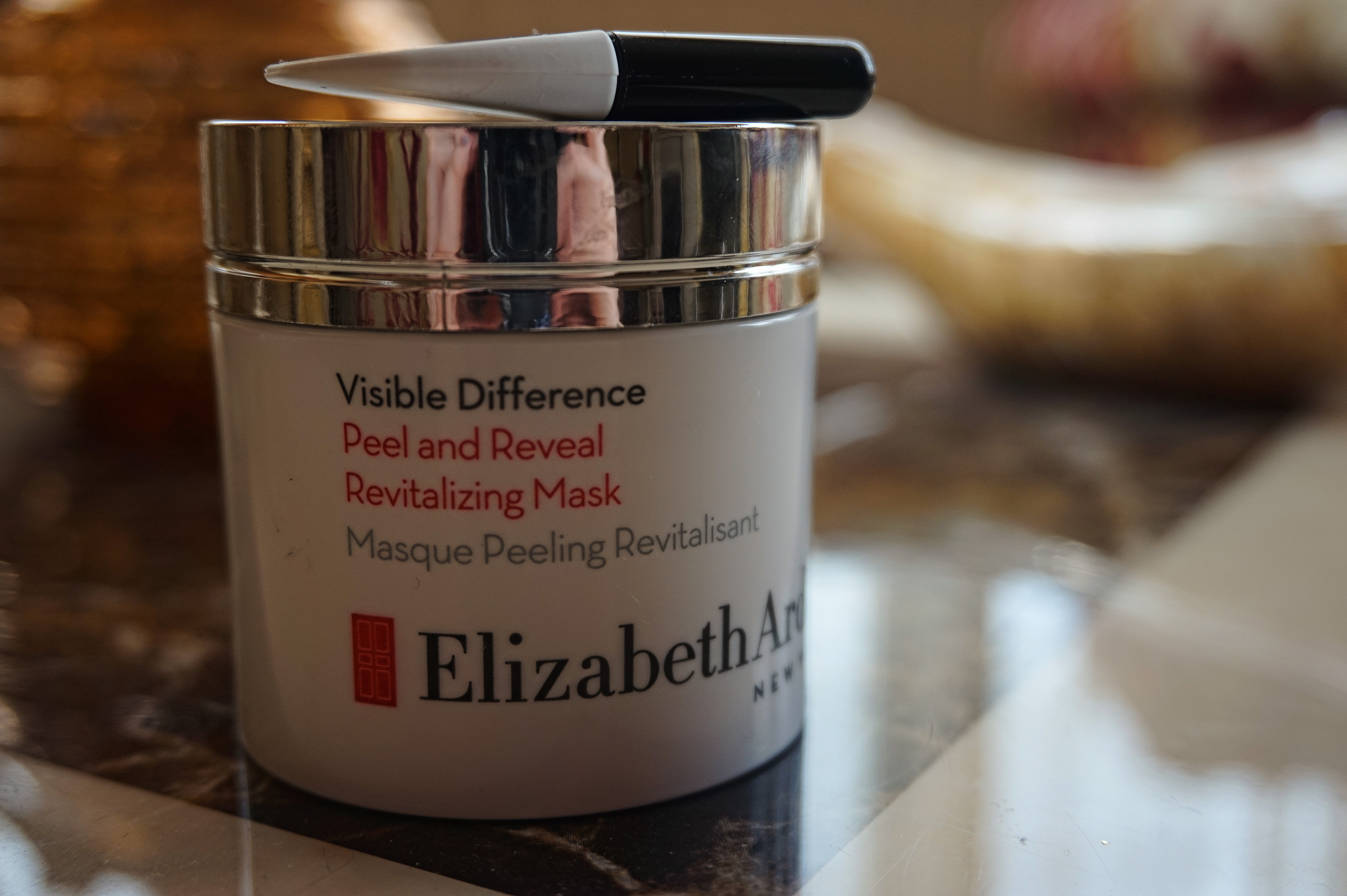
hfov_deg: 47.9
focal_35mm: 40
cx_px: 674
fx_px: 1515
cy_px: 448
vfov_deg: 33.0
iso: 160
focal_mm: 27
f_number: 4.5
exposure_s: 1/60
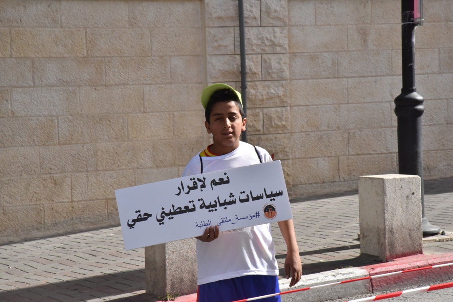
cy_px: 151
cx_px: 226
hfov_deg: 17.1
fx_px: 1510
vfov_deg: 11.4
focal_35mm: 120
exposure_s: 1/1250
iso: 2500
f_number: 18
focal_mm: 120
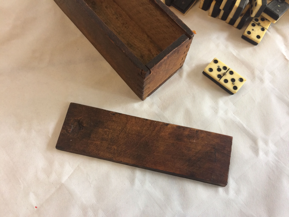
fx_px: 242
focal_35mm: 29
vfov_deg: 48.2
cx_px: 144
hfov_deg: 61.7
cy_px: 108
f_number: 2.2
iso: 50
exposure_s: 1/33
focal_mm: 4.15
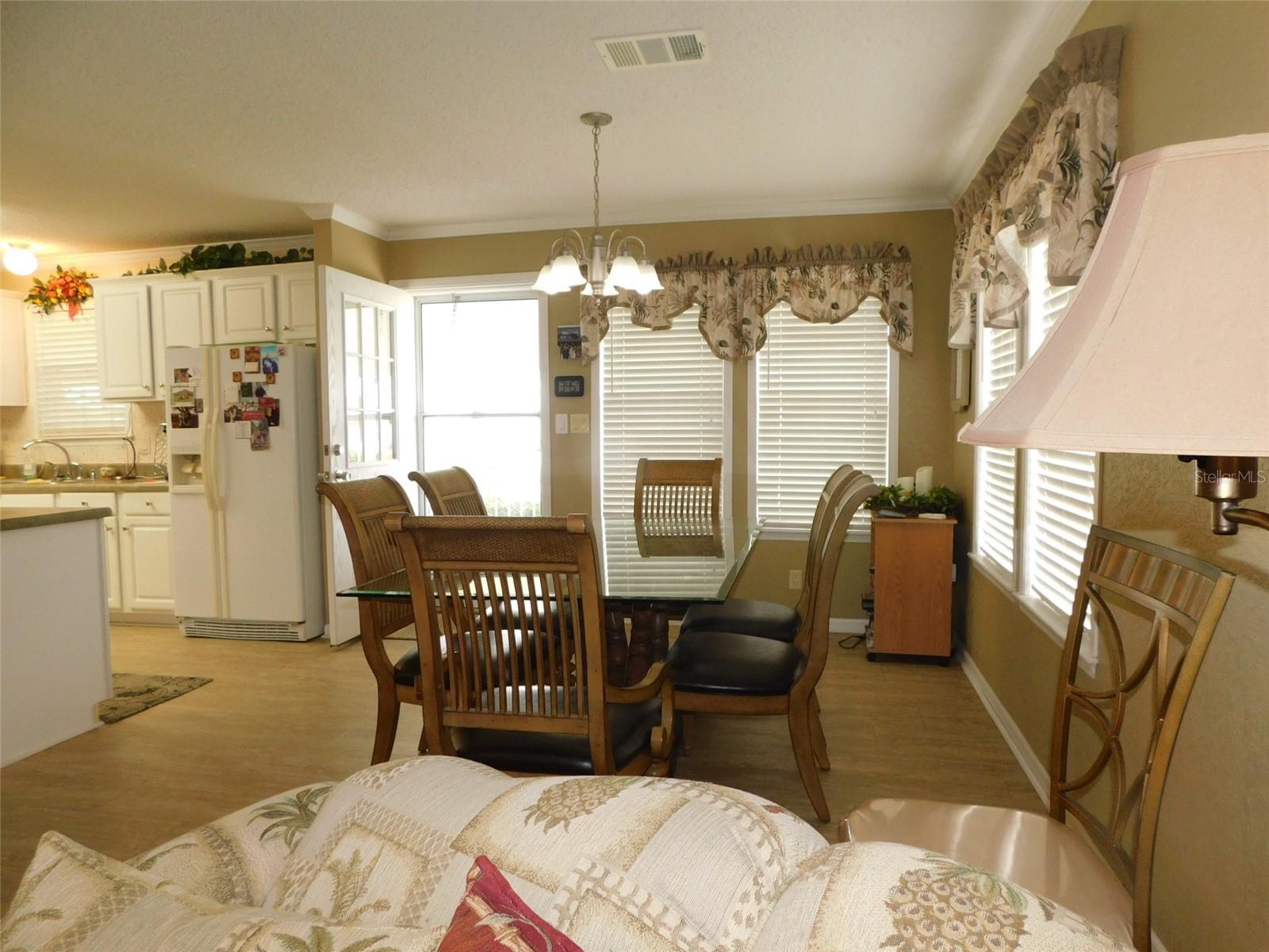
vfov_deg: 58.9
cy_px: 476
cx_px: 634
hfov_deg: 73.9
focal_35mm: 23
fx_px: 843
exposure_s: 1/30
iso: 200
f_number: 3
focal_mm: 4
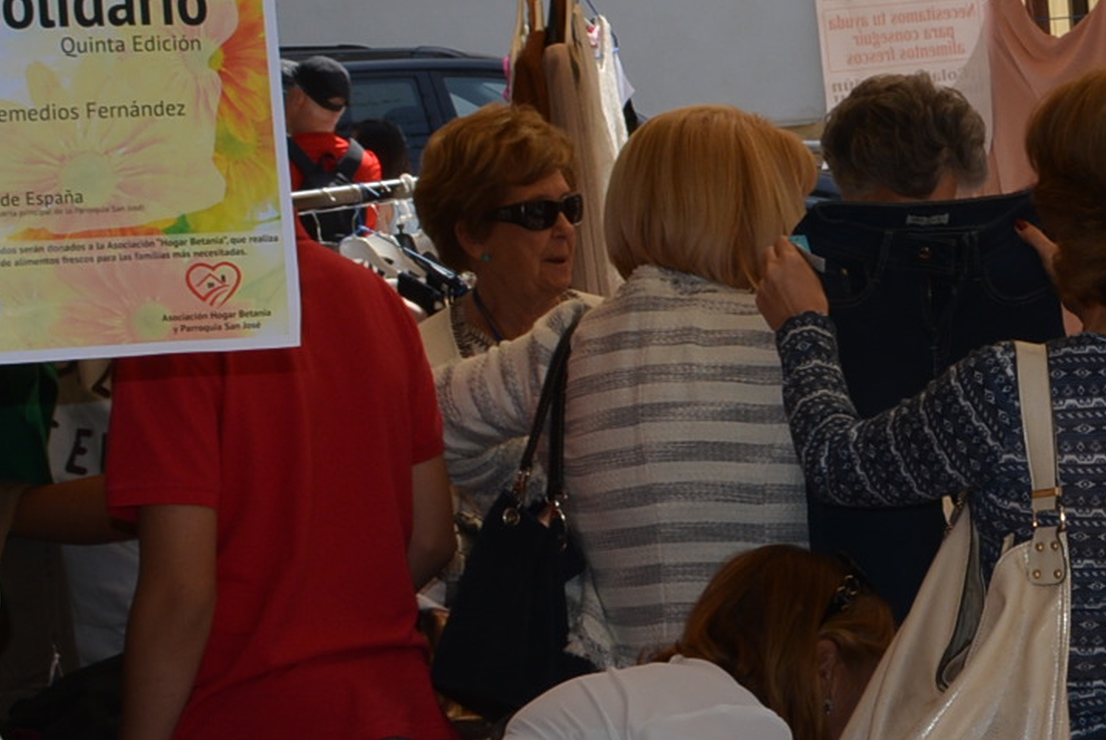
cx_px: 1548
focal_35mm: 113
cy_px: 432
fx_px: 3474
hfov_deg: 16.8
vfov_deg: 12.1
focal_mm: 18
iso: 100
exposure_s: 1/200
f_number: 9
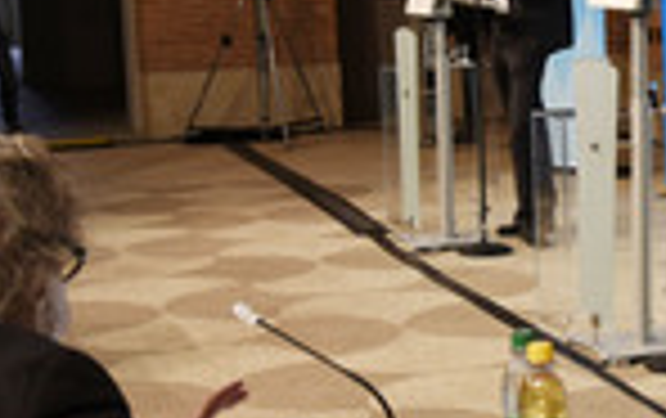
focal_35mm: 96
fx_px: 1745
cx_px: 533
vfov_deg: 13.7
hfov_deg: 21.3
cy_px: 207
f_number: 6.3
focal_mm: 31
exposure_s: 1/60
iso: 1250
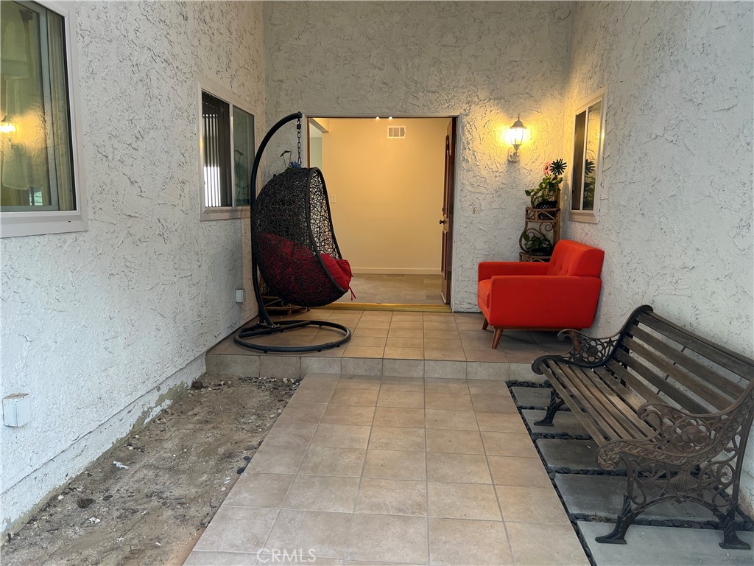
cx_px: 377
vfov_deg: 53.1
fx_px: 566
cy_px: 283
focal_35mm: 26
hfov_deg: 67.3
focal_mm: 5.7
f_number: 1.5
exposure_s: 1/60
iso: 80
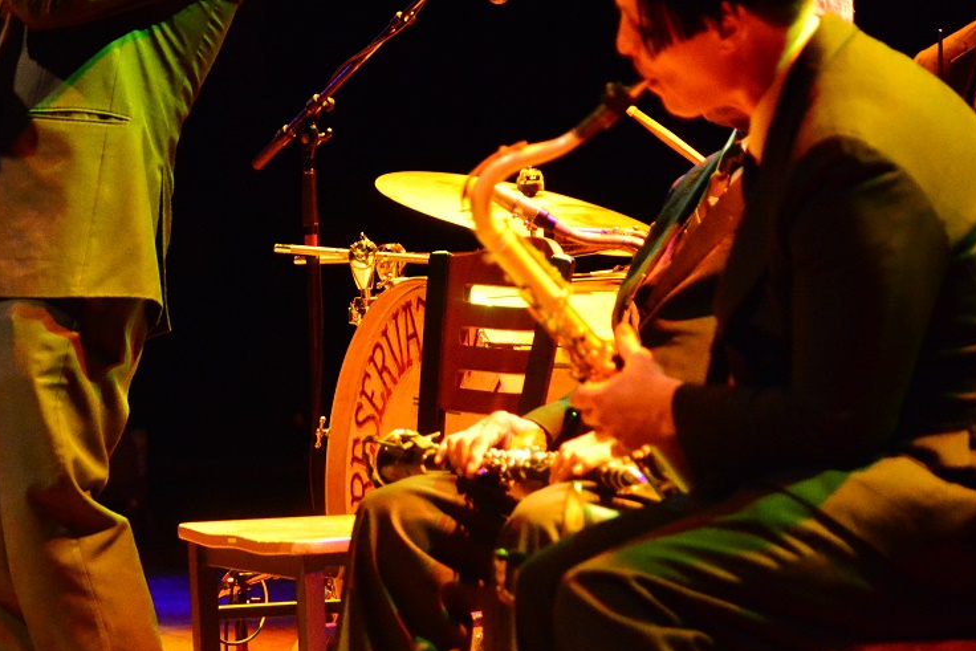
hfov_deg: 9.3
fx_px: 5965
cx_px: 49
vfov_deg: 6.2
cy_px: 206
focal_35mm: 220
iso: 6400
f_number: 4
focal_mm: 110
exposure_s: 1/100
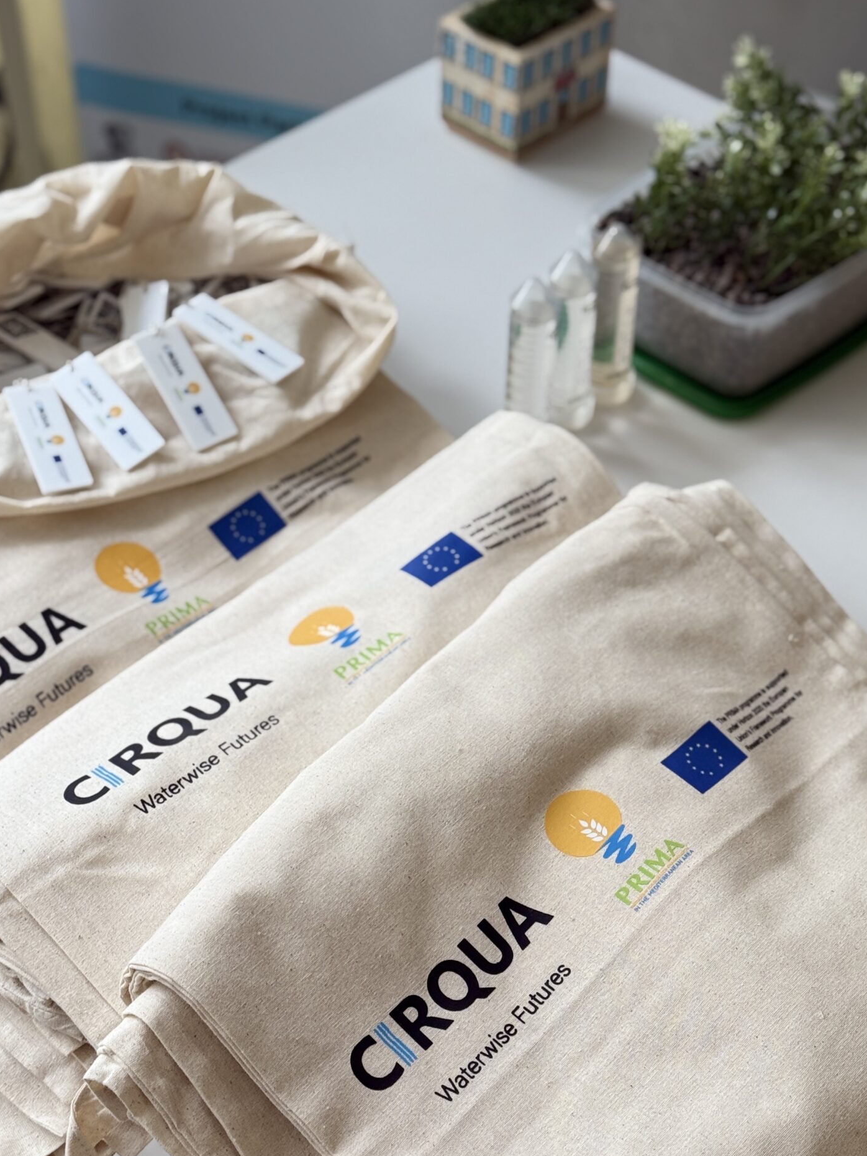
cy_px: 564
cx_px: 543
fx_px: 2205
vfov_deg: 29.4
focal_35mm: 66
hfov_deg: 22.2
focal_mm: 6.76
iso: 80
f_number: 1.78
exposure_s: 1/50
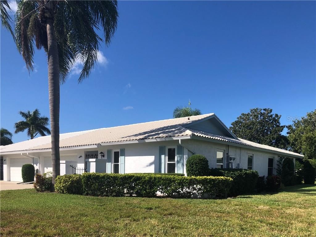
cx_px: 158
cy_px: 118
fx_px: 255
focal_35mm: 28
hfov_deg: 63.5
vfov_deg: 49.7
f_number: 1.8
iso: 20
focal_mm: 3.99
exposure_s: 1/2183
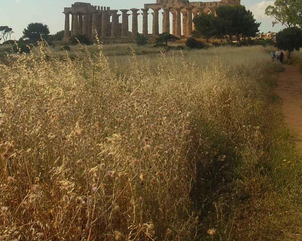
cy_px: 0
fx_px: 679
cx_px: 145
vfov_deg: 19.6
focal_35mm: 76
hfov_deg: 25.1
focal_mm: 5.8
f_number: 5.6
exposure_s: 1/387
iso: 50
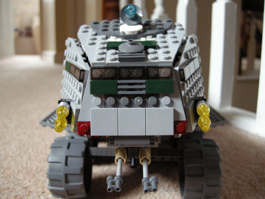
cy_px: 100
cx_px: 132
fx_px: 268
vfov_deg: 40.7
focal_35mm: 35
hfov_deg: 52.6
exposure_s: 1/20
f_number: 2.7
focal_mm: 7.5
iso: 400
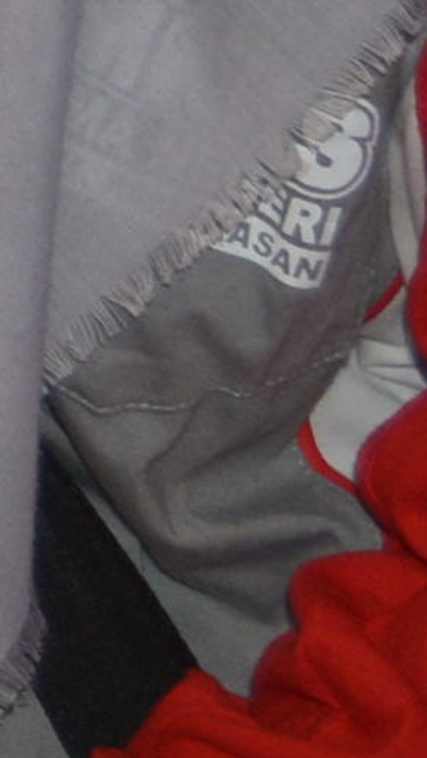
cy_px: -595
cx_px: -1587
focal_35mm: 305
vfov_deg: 6.9
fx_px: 6137
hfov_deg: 3.7
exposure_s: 1/125
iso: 400
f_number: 3.5
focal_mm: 22
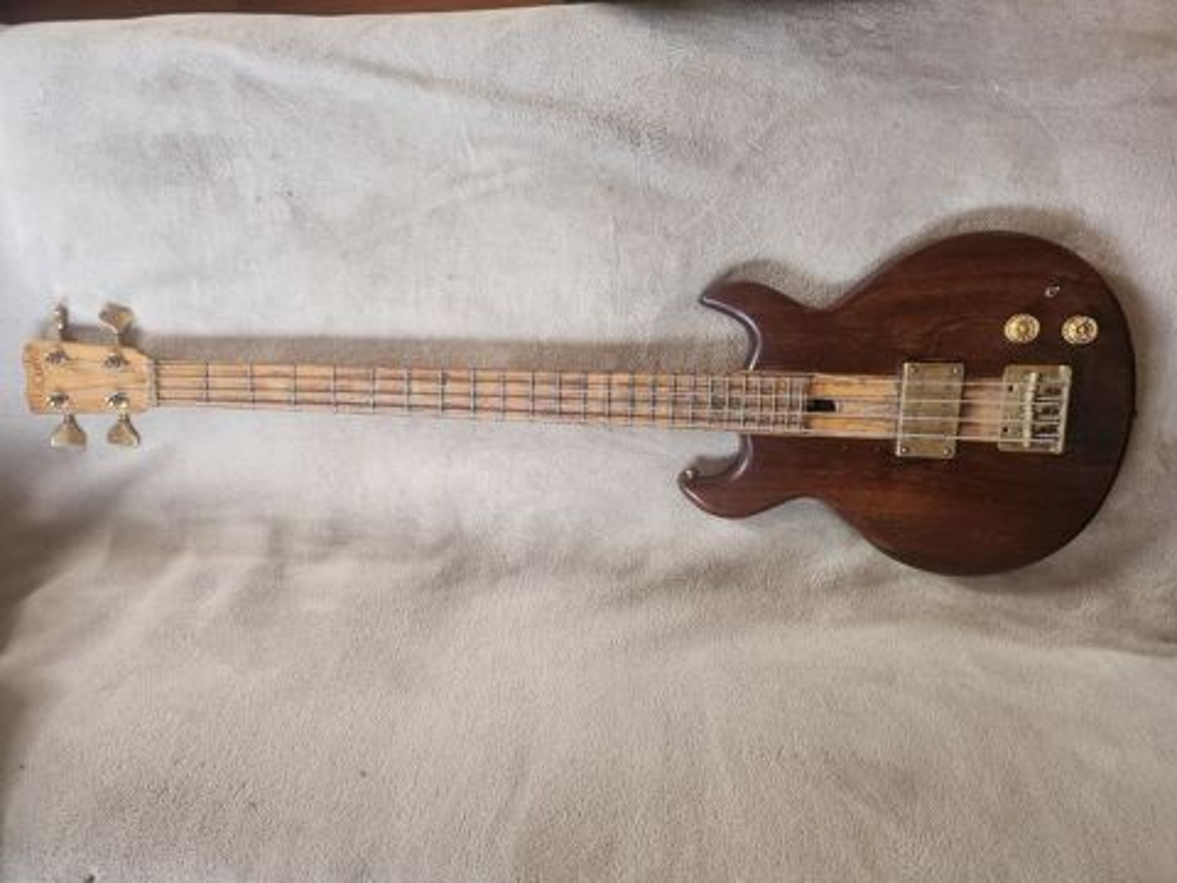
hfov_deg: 71.6
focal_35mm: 24
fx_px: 816
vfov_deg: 56.8
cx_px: 588
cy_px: 442
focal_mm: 5
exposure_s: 1/100
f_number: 1.8
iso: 400
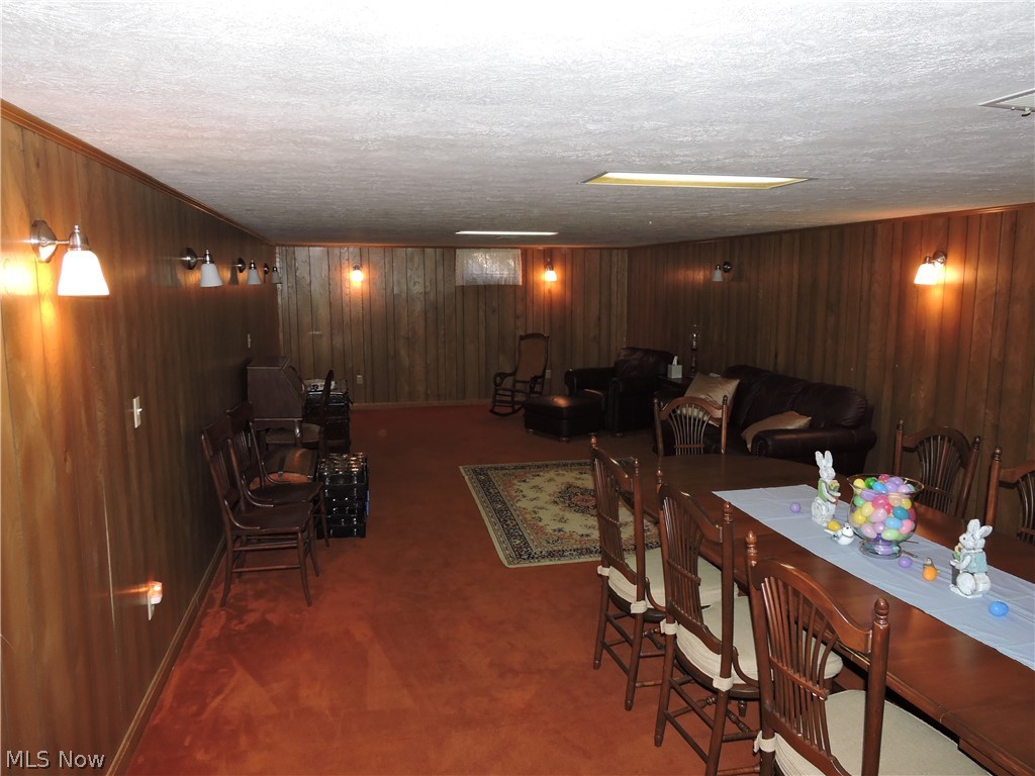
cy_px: 388
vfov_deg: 56.8
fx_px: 718
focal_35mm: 24
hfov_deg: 71.6
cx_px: 518
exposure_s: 1/30
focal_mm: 4.3
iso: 200
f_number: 3.3
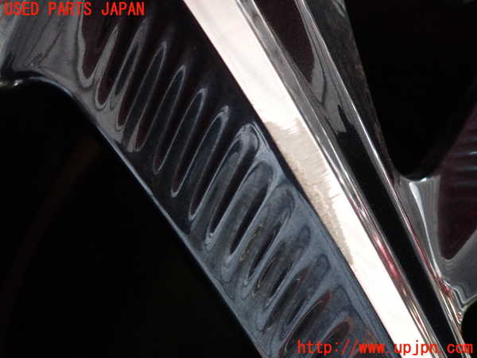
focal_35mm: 25
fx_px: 344
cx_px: 238
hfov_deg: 69.4
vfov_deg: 54.9
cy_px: 179
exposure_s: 1/40
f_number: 2
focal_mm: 4.5
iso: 200
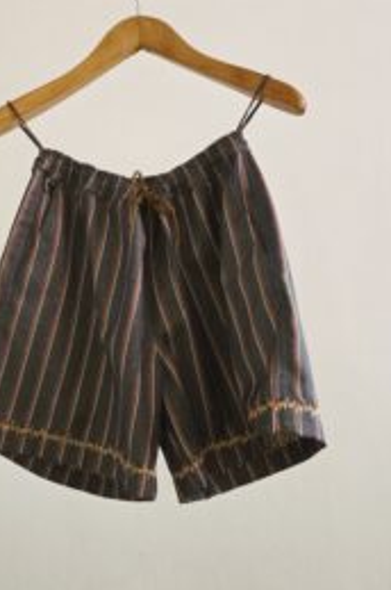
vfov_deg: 51.8
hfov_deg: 35.3
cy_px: 264
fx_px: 604
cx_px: 116
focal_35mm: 37
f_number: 1.8
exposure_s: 1/100
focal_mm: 5.4
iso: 1600
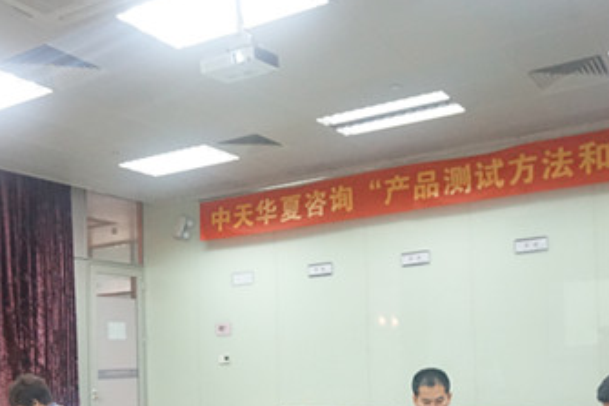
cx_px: 295
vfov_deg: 30.2
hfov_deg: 45.4
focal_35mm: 43
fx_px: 727
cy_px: 340
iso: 3200
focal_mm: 16
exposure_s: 1/125
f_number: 3.5
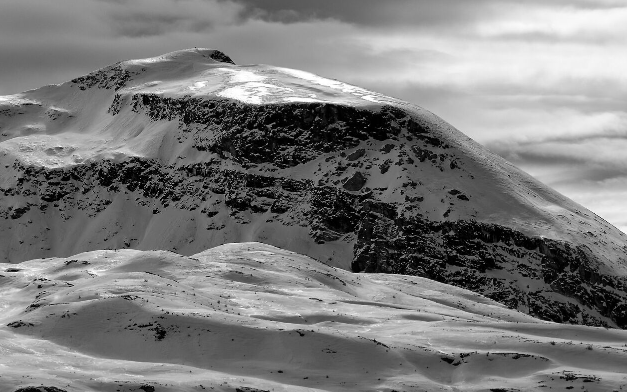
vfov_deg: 5.0
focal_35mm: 263
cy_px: 67
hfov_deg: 8.0
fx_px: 4494
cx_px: 47
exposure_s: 1/3200
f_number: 5.6
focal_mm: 90
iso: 200
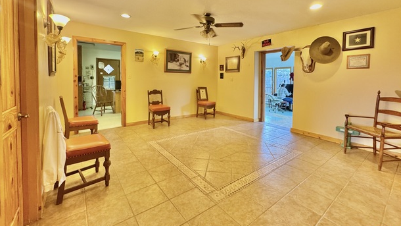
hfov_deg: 99.4
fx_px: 170
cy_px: 86
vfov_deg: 66.1
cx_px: 204
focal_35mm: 16
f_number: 2.2
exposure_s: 1/60
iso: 320
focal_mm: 2.22
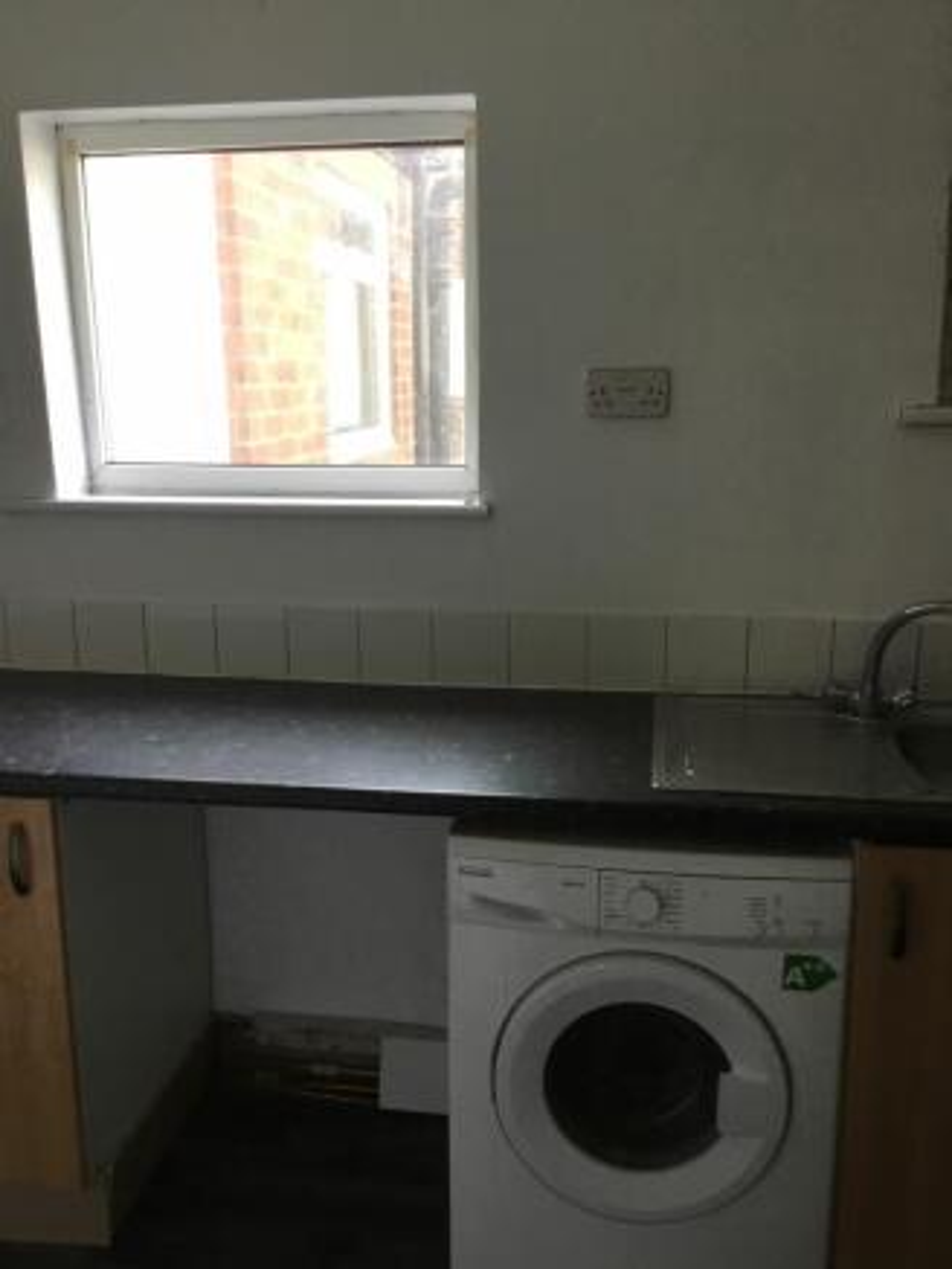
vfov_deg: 58.3
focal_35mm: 31
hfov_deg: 45.5
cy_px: 634
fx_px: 1136
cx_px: 476
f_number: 2.4
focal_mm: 3.3
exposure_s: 1/33
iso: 32
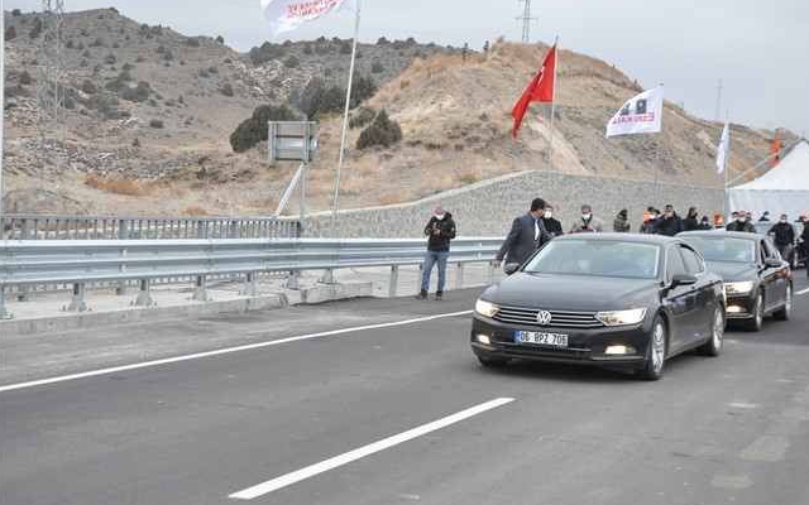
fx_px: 1367
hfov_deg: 33.0
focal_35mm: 62
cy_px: 260
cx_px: 407
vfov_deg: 21.0
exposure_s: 1/160
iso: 1600
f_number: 6.3
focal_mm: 40
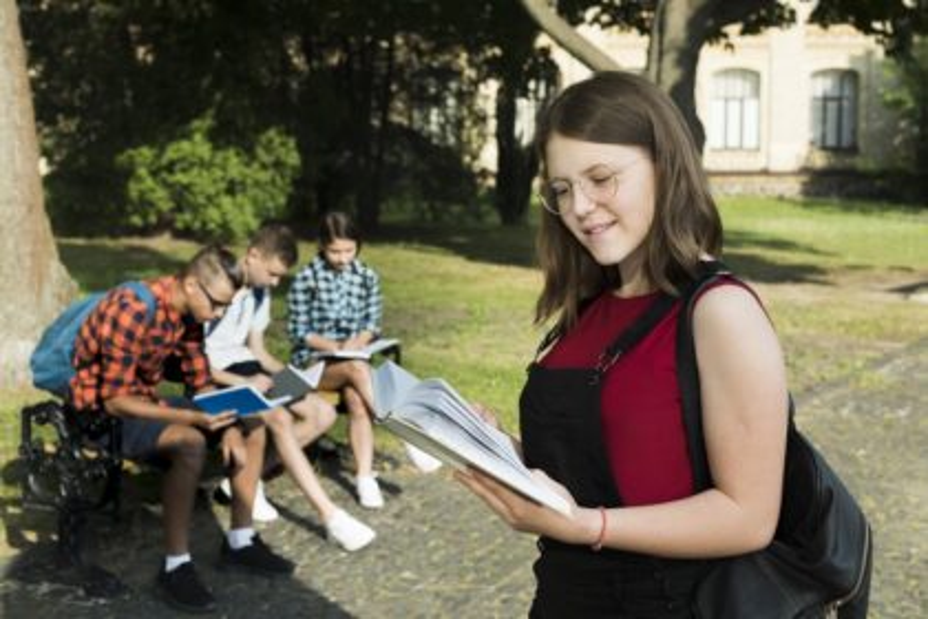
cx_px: 464
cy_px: 310
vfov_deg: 27.0
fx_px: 1289
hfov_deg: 39.6
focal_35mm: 50
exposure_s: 1/160
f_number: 6.3
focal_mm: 50
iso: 100
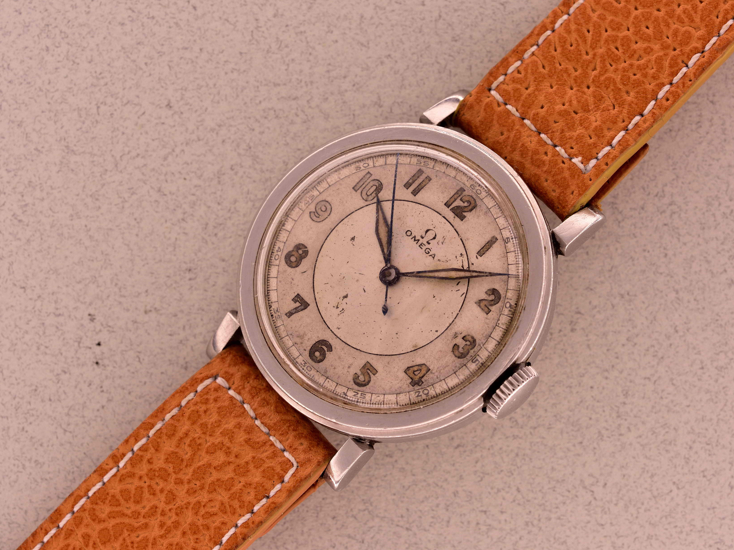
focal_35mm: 65
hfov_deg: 29.8
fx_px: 1378
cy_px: 275
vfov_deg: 22.6
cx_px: 369
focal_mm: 60
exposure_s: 1/60
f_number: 20
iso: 640
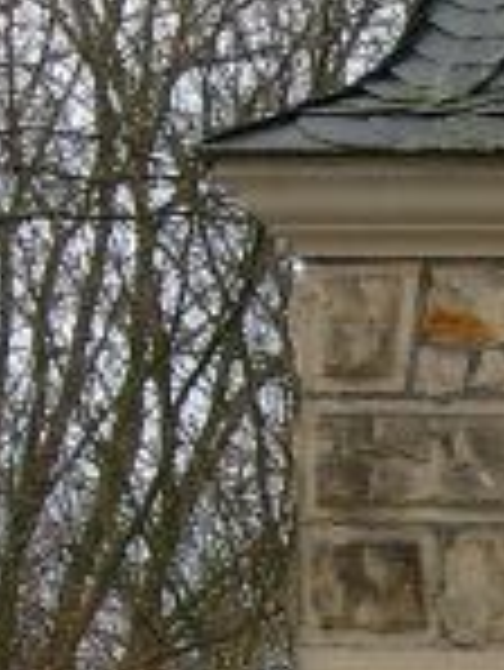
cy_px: 540
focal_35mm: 371
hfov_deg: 4.0
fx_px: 7192
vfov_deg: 5.3
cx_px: 963
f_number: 4
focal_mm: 14.22
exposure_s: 1/238
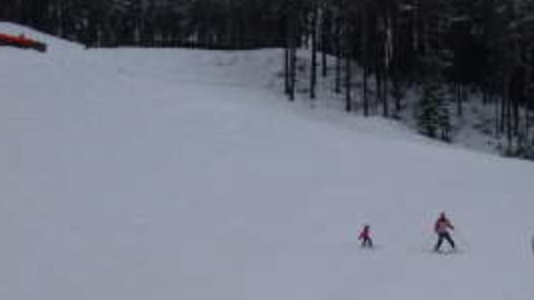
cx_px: 398
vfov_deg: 12.0
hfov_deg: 21.2
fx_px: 1416
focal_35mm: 100
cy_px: 260
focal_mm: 9.9
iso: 80
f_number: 10
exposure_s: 1/320
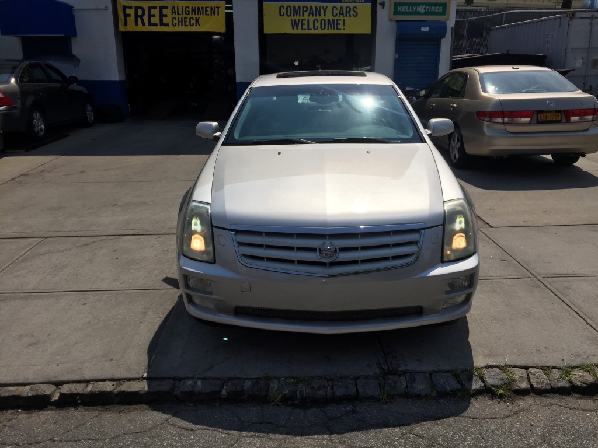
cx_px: 299
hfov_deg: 61.7
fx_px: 501
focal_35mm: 29
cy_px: 224
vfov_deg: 48.2
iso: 32
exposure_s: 1/4950
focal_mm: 4.15
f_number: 2.2
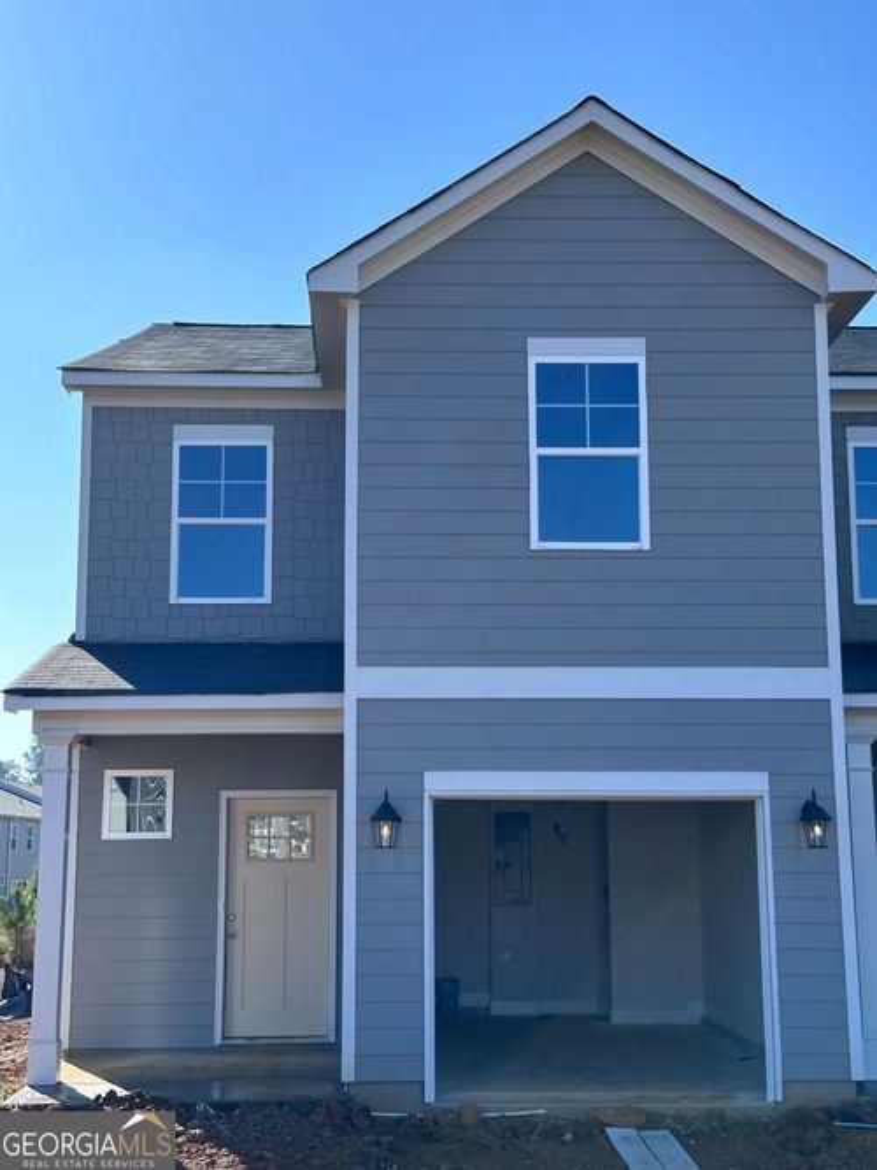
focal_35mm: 48
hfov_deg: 30.3
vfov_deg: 39.7
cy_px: 585
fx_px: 1622
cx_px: 438
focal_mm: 6.86
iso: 64
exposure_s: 1/2597
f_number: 1.78
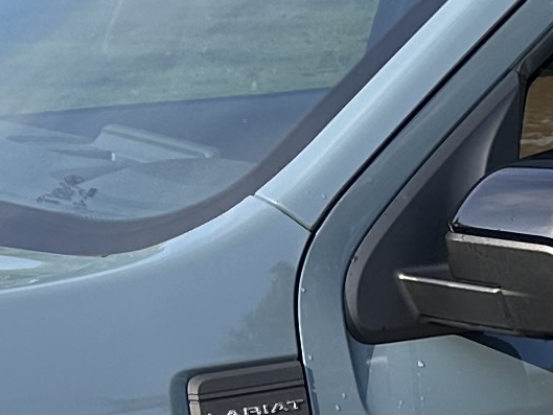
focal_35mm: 183
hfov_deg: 10.8
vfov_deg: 7.9
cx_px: 446
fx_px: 2924
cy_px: 652
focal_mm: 6.86
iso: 80
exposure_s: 1/1357
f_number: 1.78
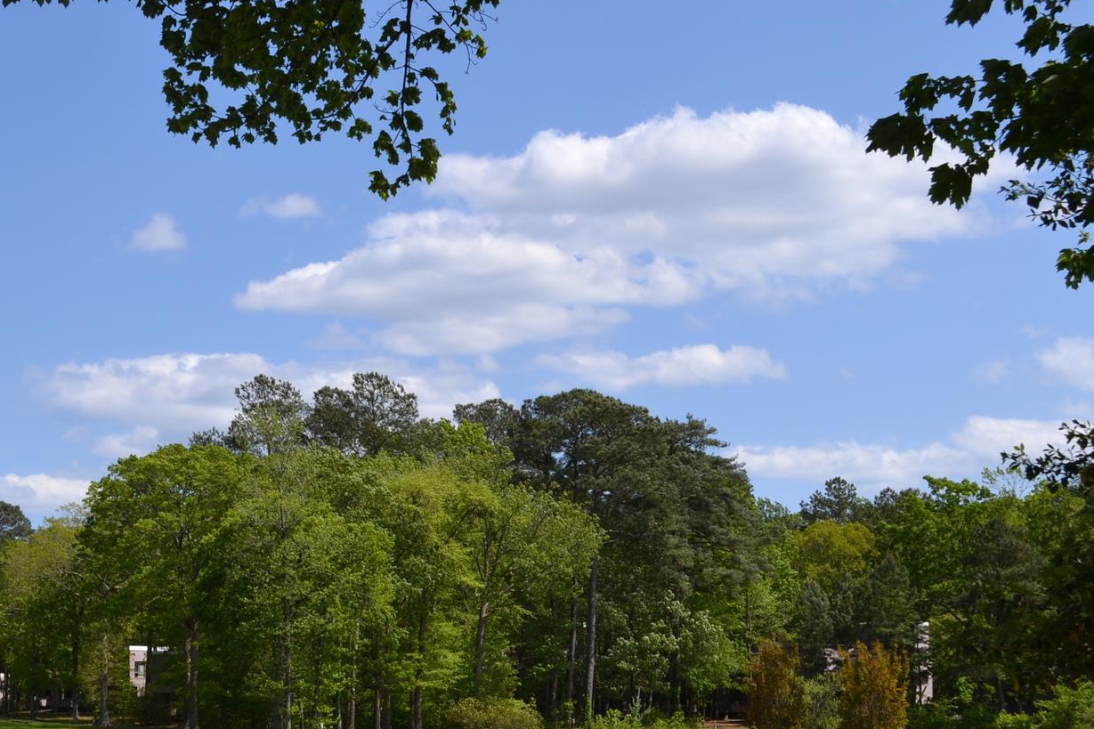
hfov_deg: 28.5
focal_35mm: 70
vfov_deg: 19.2
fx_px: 2127
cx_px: 284
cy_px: 598
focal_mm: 28
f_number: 8
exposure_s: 1/250
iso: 100
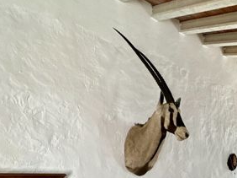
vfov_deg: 35.7
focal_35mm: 35
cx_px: 146
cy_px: 187
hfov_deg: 52.2
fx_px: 239
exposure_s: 1/100
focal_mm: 2.22
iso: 160
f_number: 2.2
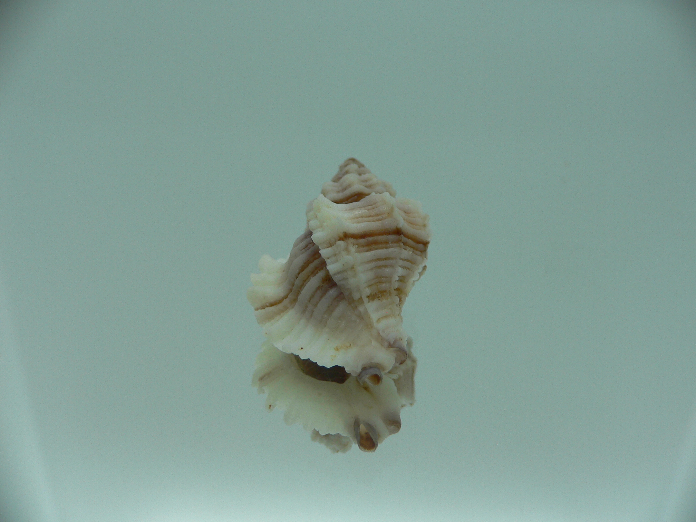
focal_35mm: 35
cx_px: 348
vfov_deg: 40.7
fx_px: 704
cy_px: 261
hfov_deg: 52.6
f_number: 2.8
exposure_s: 1/80
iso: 80
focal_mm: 4.6
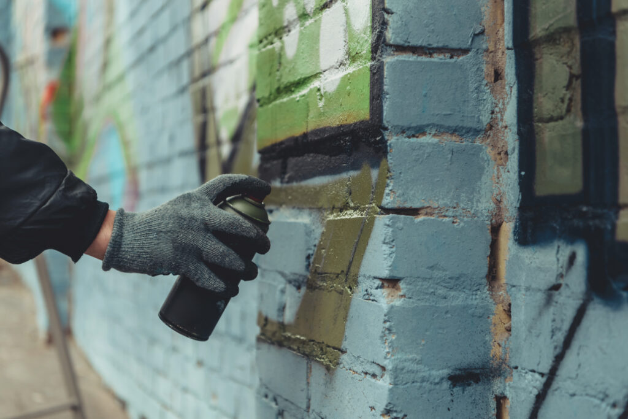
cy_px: 210
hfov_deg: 32.4
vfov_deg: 21.9
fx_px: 1082
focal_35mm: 62
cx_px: 314
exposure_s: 1/400
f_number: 3.5
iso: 400
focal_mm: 62
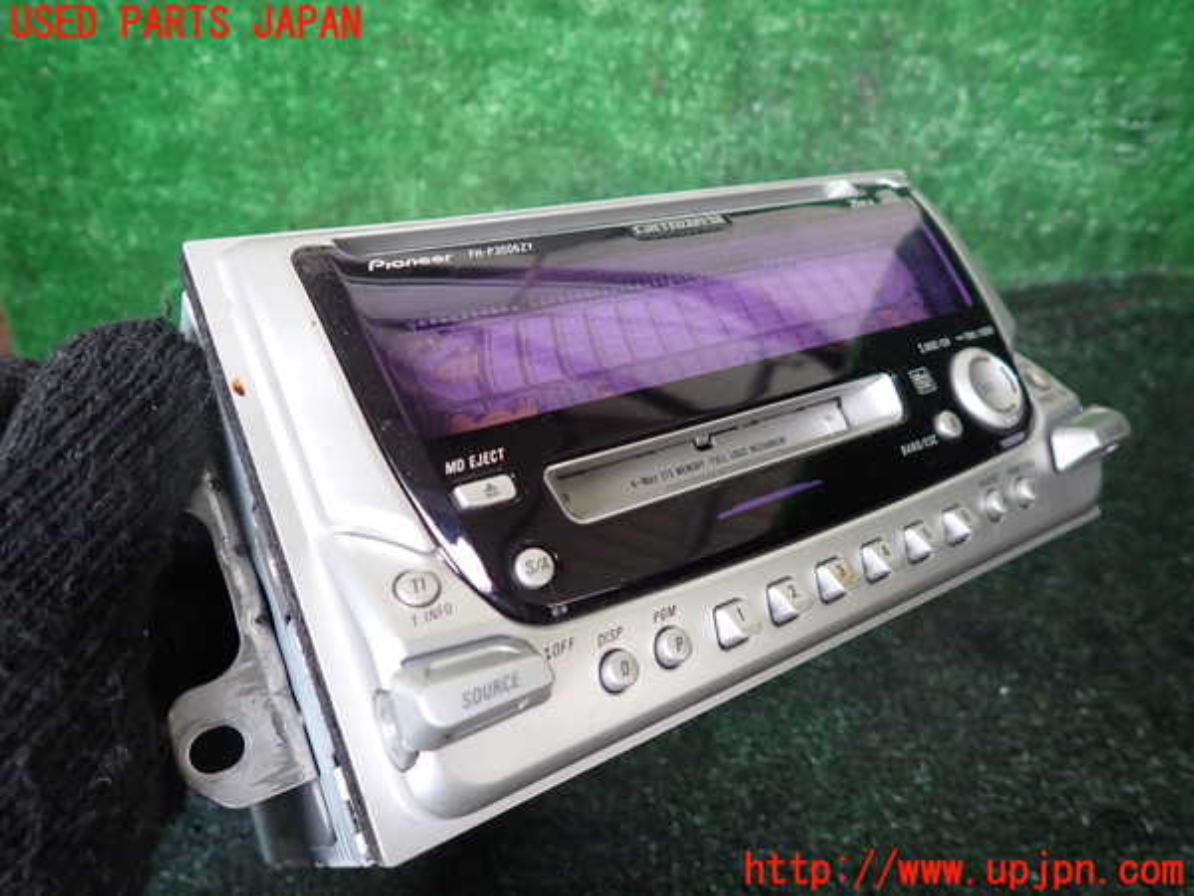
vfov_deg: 54.9
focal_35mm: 25
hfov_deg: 69.4
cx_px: 597
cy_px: 448
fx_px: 862
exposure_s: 1/50
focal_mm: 4.5
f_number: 2
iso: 200
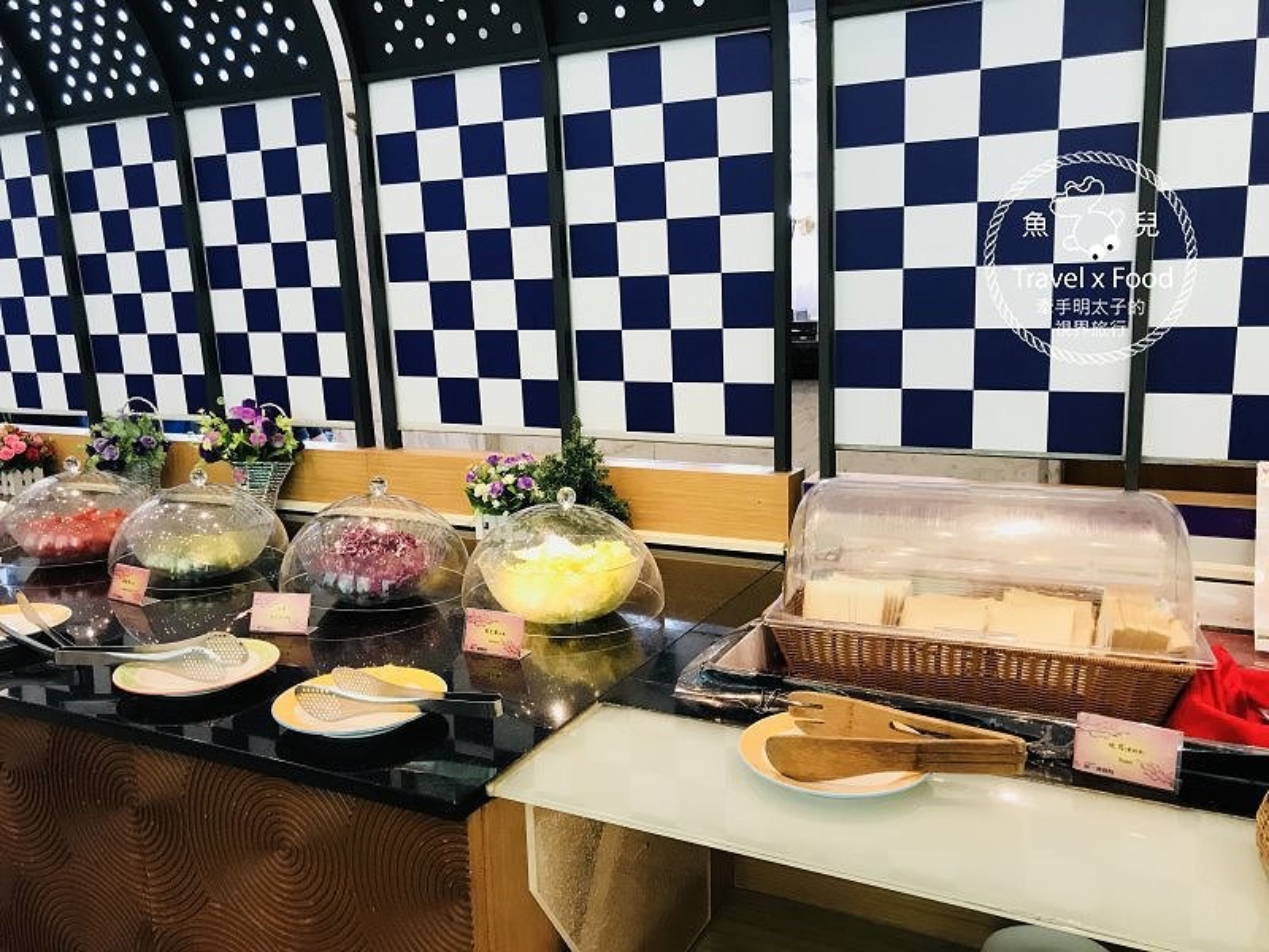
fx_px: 1026
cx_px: 634
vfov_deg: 49.7
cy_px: 476
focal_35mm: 28
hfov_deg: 63.4
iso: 32
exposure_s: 1/30
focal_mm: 3.99
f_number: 1.8
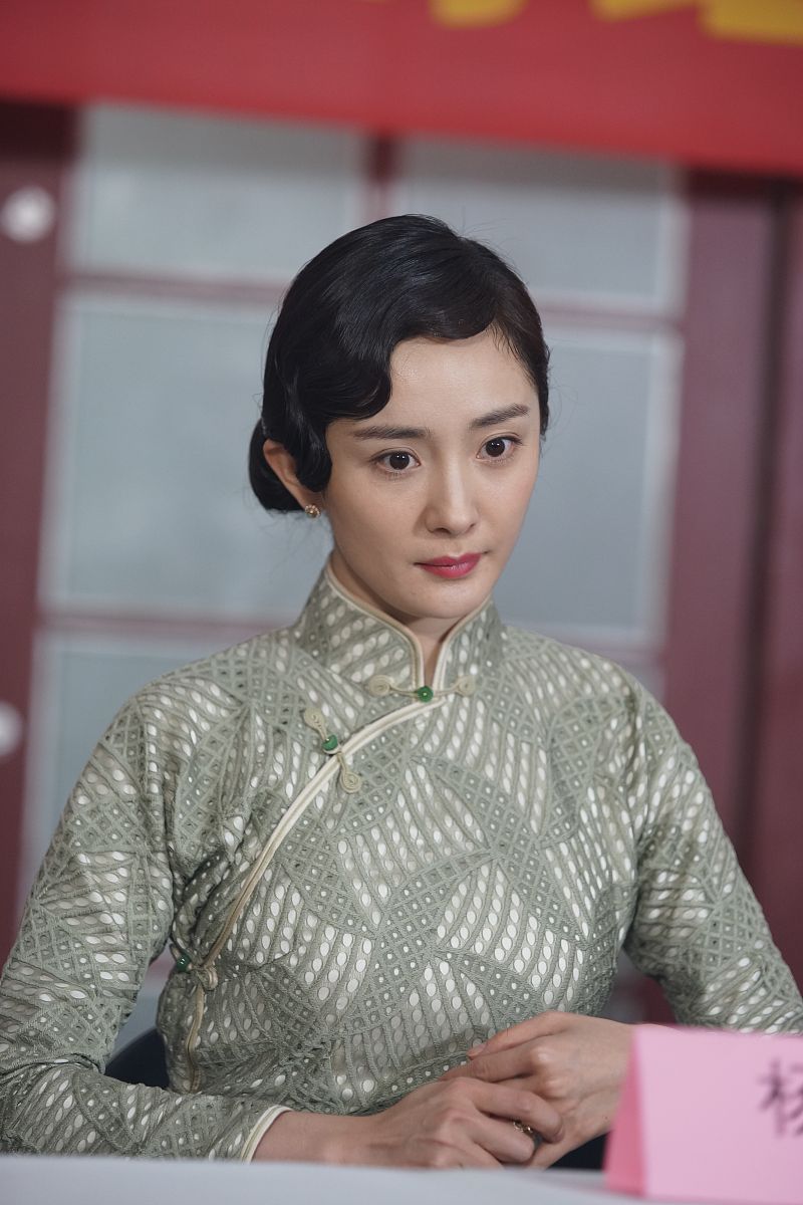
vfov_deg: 14.7
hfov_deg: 9.8
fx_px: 4684
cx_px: 402
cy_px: 602
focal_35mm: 140
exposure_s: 1/100
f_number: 3.2
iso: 1000
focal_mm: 140
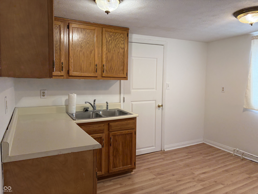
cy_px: 97
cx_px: 129
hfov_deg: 67.3
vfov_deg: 53.1
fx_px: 194
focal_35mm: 26
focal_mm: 5.96
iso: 100
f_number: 1.6
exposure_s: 1/60
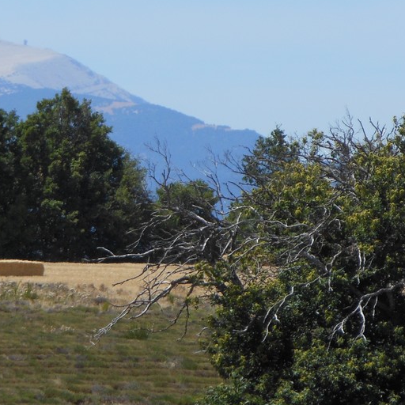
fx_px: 7399
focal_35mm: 559
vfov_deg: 3.1
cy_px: 132
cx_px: 161
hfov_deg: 3.1
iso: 80
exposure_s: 1/400
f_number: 5.8
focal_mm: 45
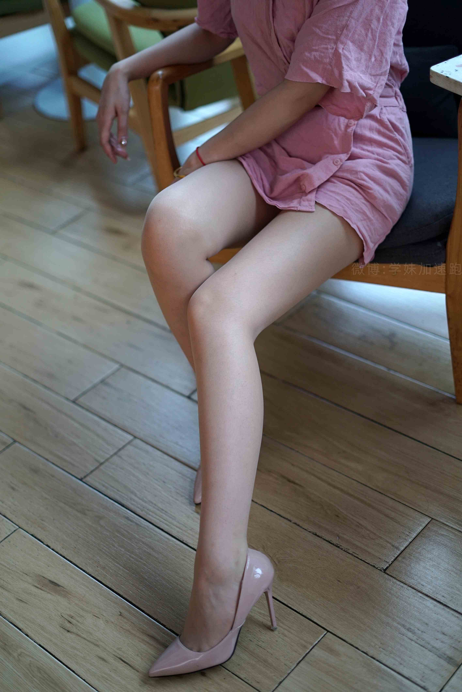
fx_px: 961
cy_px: 346
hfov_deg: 27.0
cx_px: 231
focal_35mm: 50
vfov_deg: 39.6
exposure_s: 1/800
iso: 500
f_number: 1.8
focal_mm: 50
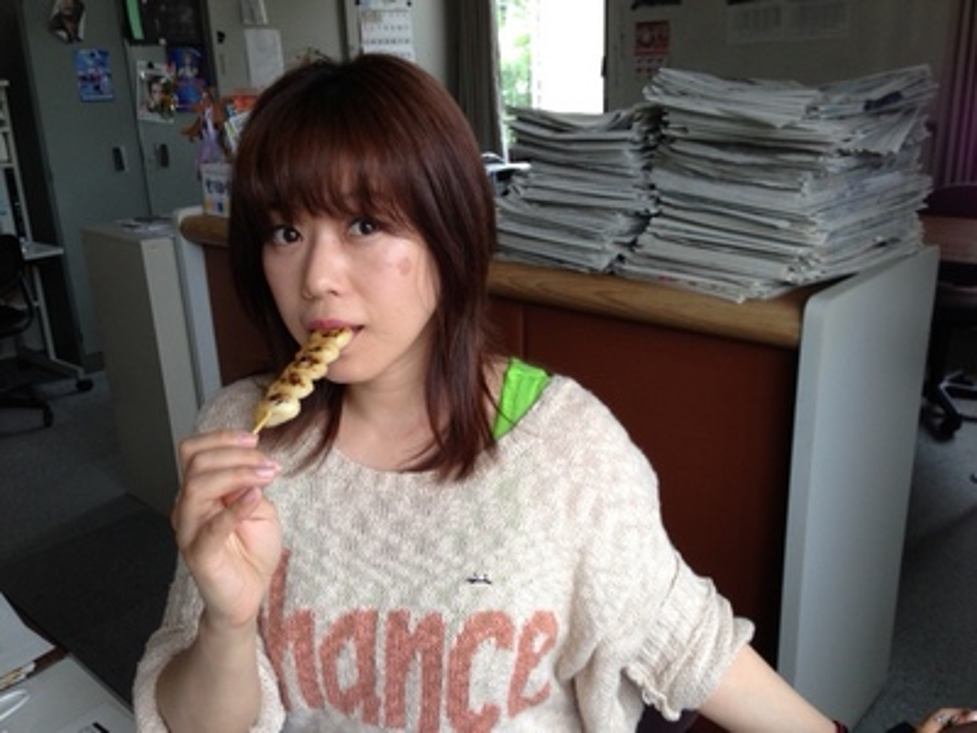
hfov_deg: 55.4
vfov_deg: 42.9
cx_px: 488
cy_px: 366
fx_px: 931
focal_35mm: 33
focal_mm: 4.13
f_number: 2.4
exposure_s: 1/120
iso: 80
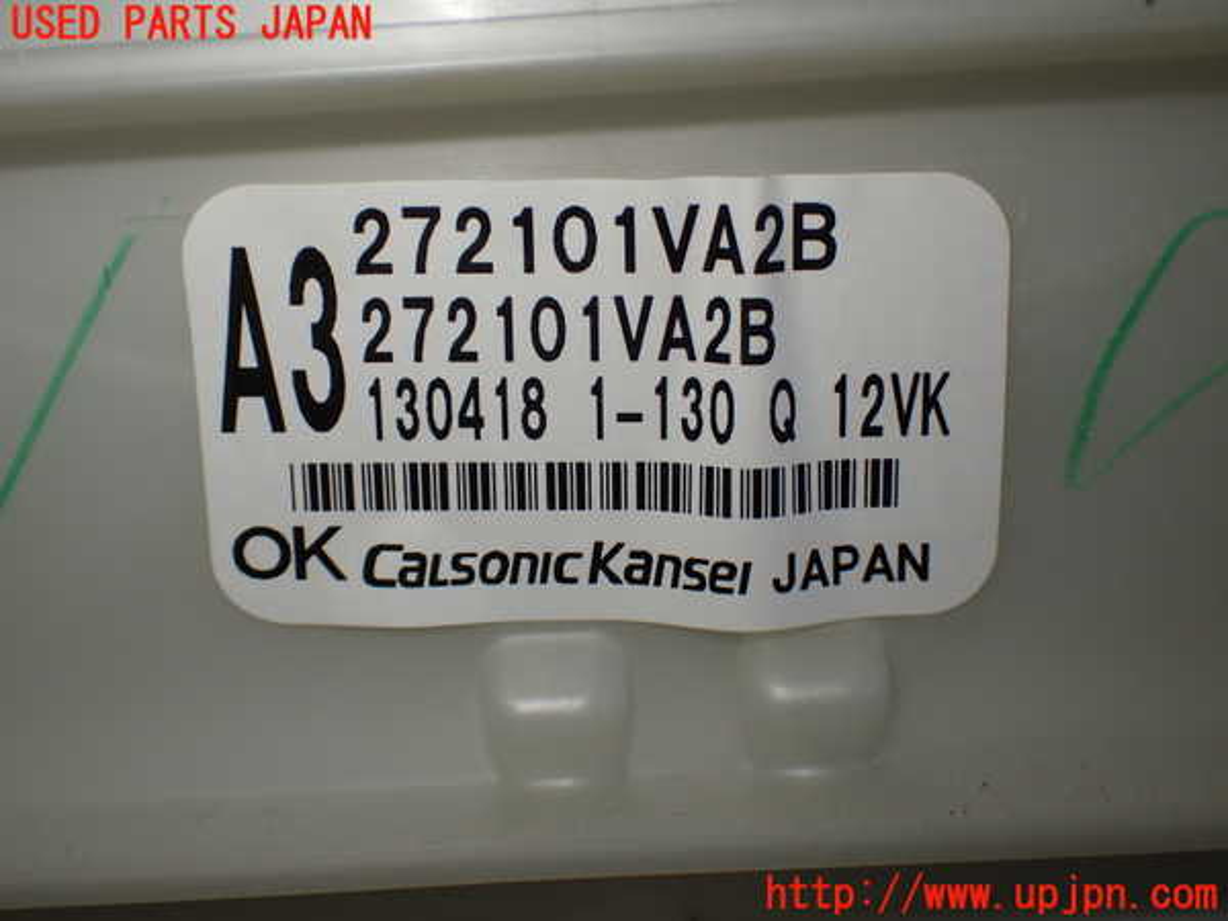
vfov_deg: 32.9
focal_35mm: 44
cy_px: 460
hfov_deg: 42.9
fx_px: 1561
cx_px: 614
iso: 200
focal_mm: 7.84
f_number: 2.9
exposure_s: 1/160
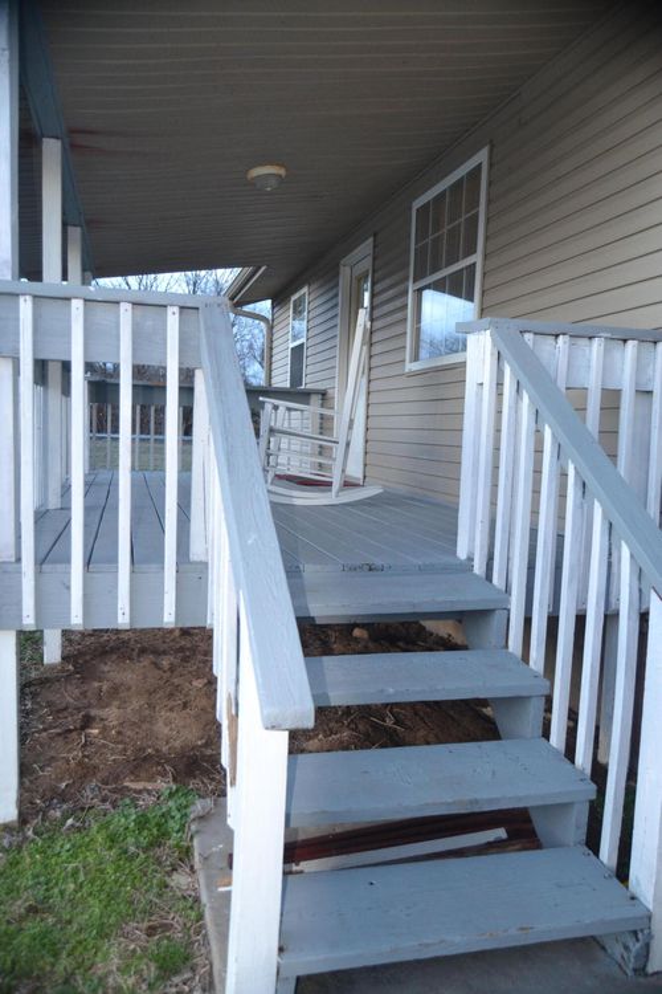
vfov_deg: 67.4
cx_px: 331
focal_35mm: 27
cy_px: 497
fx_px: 745
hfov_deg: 47.9
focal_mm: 18
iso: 1000
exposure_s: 1/60
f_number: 3.5
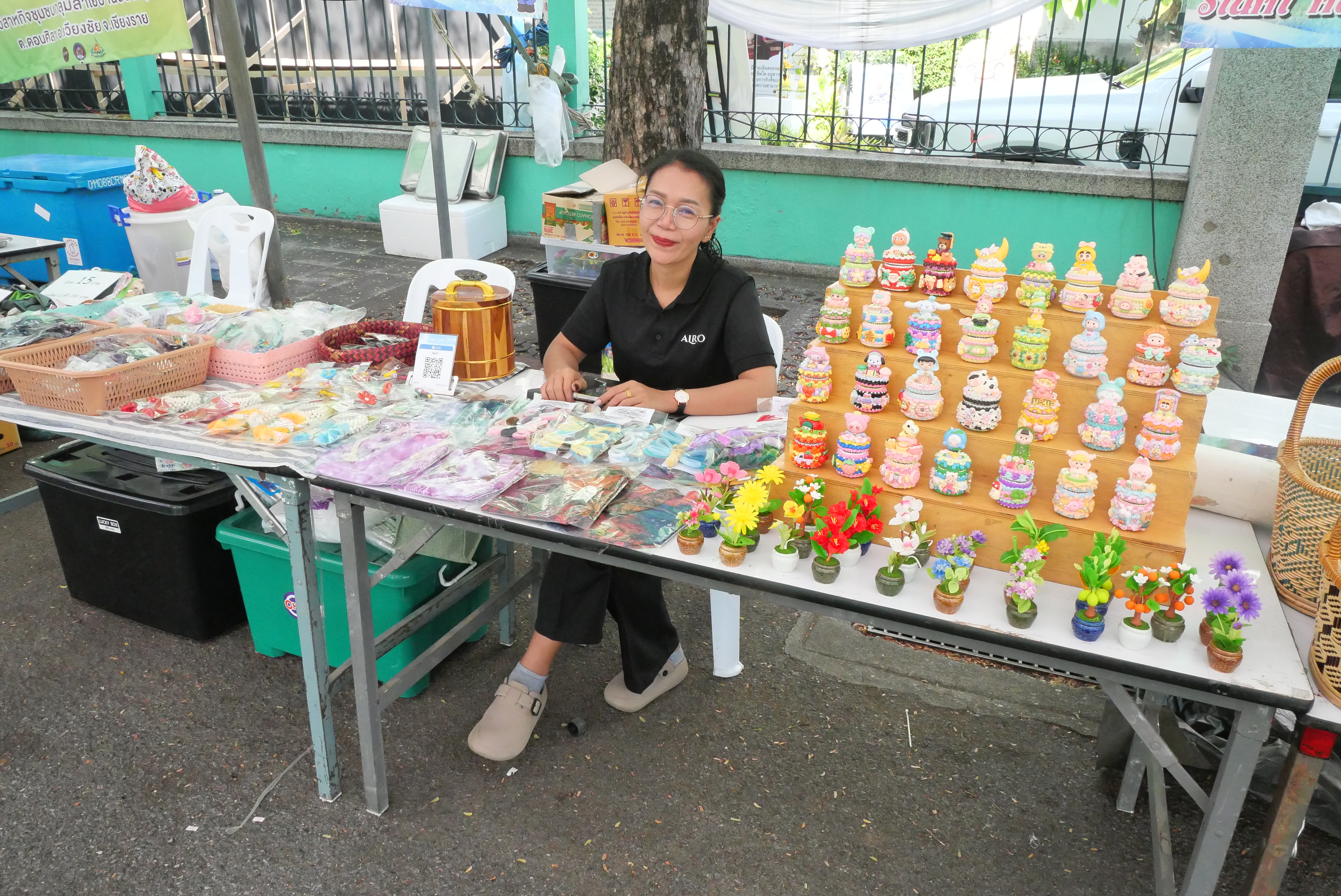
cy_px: 448
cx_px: 670
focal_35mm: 24
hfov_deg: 73.7
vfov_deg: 53.2
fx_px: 895
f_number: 8
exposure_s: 1/500
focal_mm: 12
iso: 3200
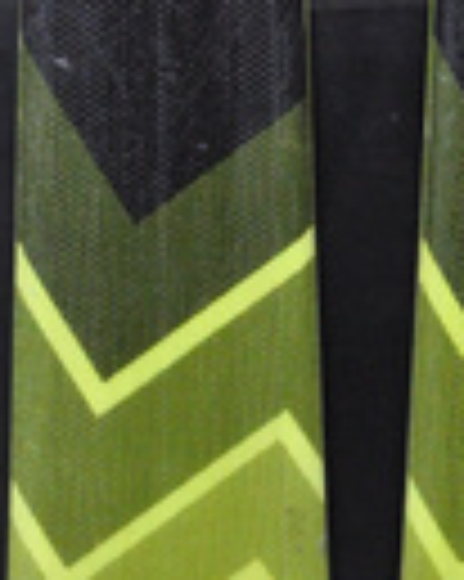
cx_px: 363
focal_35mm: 344
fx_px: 5912
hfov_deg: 4.5
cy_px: 40
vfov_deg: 5.6
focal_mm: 70
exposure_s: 1/125
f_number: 8
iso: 3200
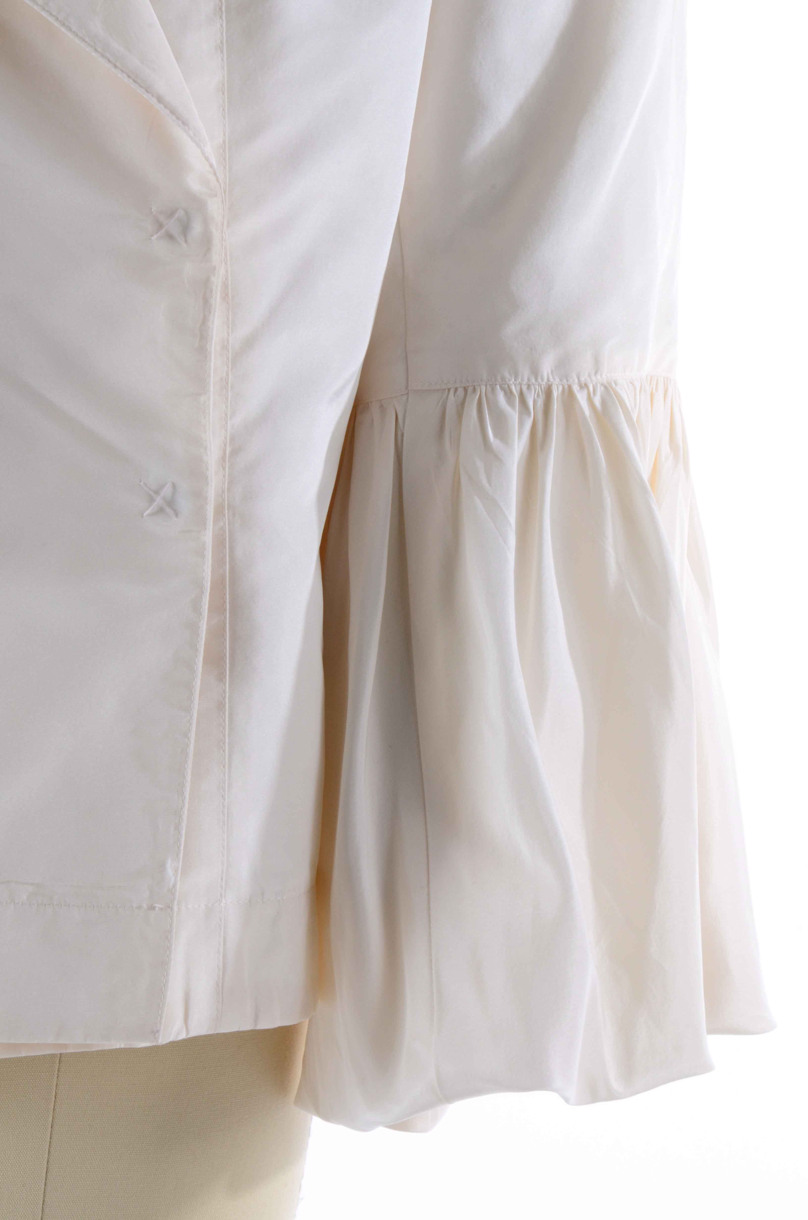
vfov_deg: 13.1
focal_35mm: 158
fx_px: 5326
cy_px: 610
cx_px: 404
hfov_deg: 8.7
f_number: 22
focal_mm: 105
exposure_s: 1/80
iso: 400
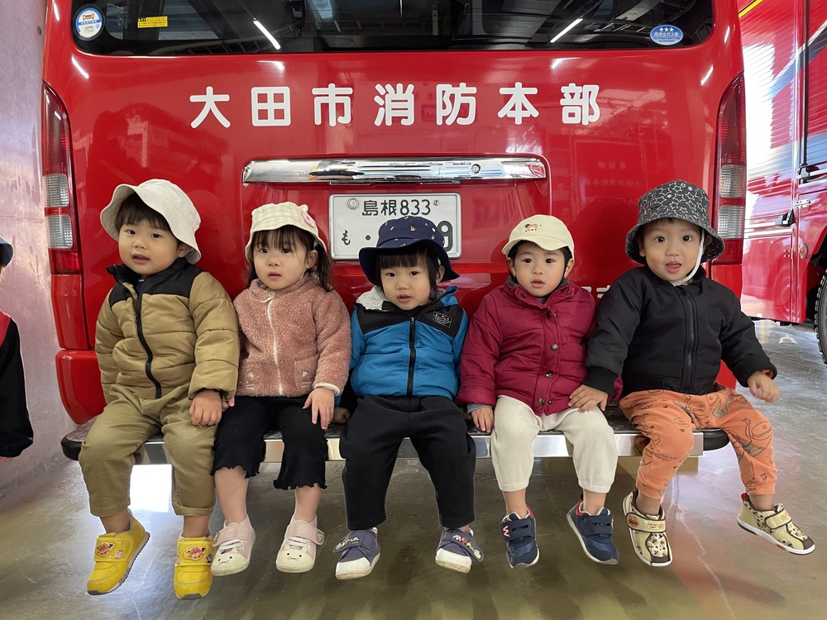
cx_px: 414
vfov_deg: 53.1
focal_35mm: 26
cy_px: 310
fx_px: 621
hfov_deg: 67.3
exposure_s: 1/60
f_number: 1.6
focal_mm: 4.2
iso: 125
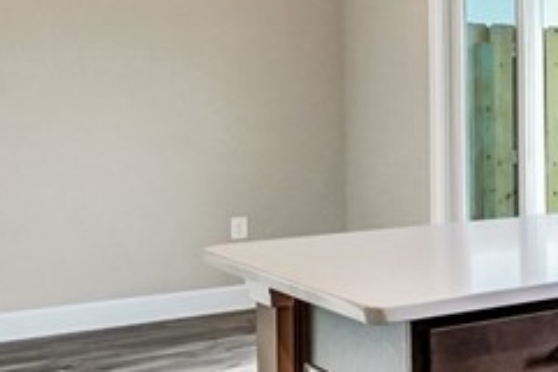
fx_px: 1117
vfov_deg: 18.7
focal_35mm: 72
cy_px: 66
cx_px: 1040
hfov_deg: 19.6
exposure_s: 1/10
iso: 200
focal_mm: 16
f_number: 11
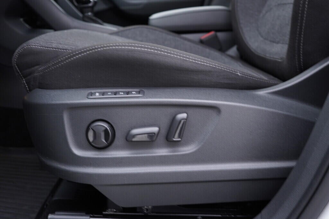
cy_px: 110
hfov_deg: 53.1
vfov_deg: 36.9
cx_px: 164
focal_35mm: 36
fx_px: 329
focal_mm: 24
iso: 200
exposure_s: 1/40
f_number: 2.8
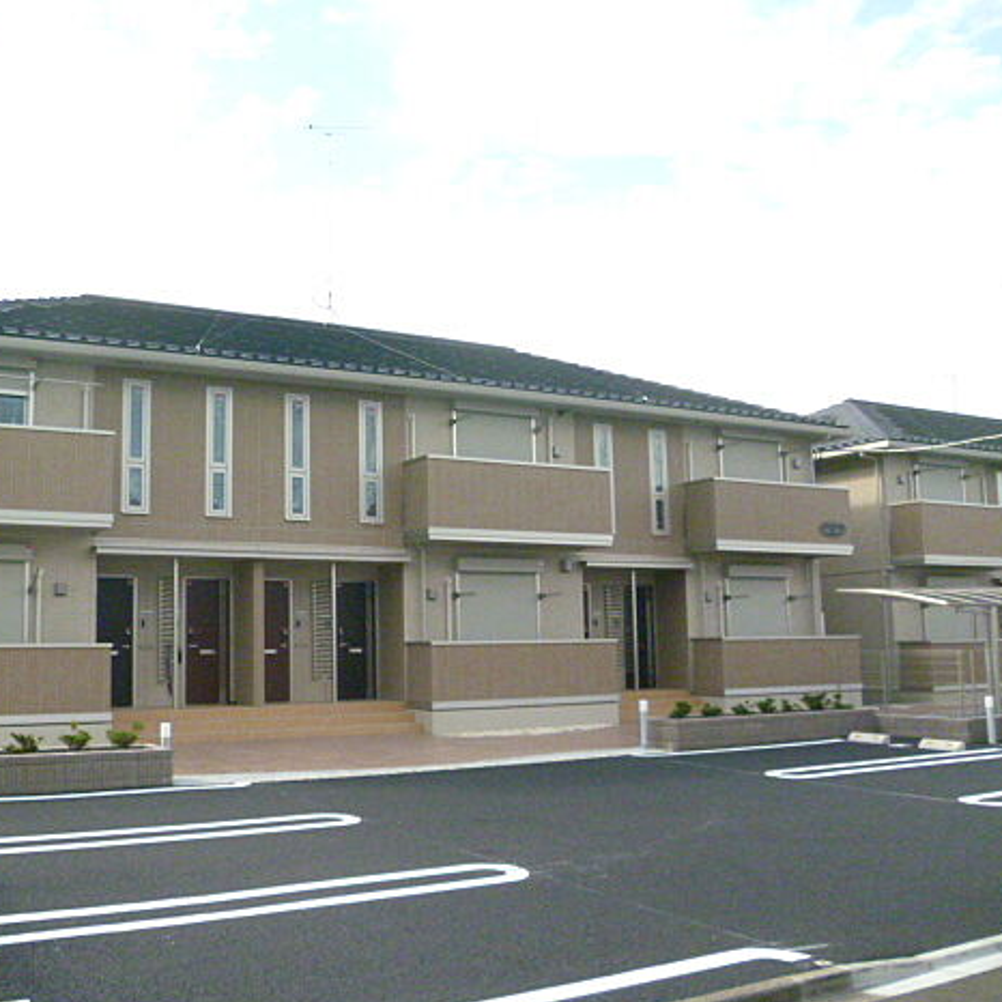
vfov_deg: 48.4
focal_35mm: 34
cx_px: 346
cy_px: 512
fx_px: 1113
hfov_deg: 47.8
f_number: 9
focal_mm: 5
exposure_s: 1/400
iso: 800
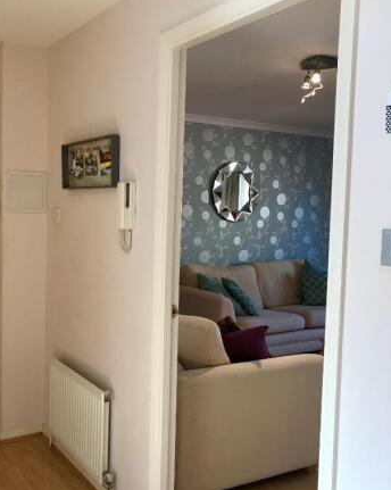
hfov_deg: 39.8
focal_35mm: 37
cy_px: 244
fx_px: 536
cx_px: 146
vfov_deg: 49.1
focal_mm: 3.99
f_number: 1.8
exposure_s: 1/50
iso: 25
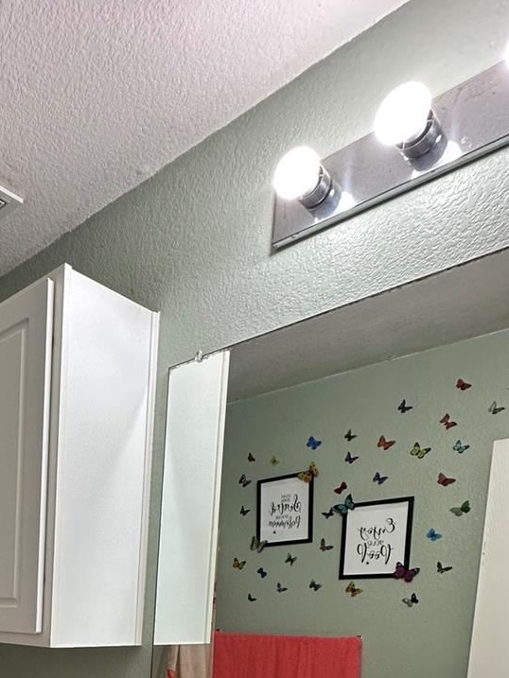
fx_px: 588
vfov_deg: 49.9
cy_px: 664
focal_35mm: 30
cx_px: -32
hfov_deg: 39.5
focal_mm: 2.22
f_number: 2.2
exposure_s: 1/120
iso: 160
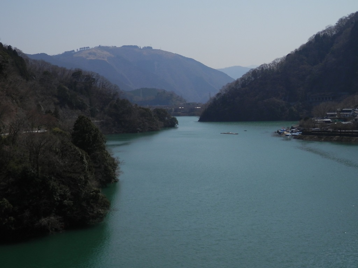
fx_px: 621
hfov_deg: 32.2
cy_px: 134
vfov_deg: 24.4
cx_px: 179
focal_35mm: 60
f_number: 12
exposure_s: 1/200
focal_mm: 10.8
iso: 80
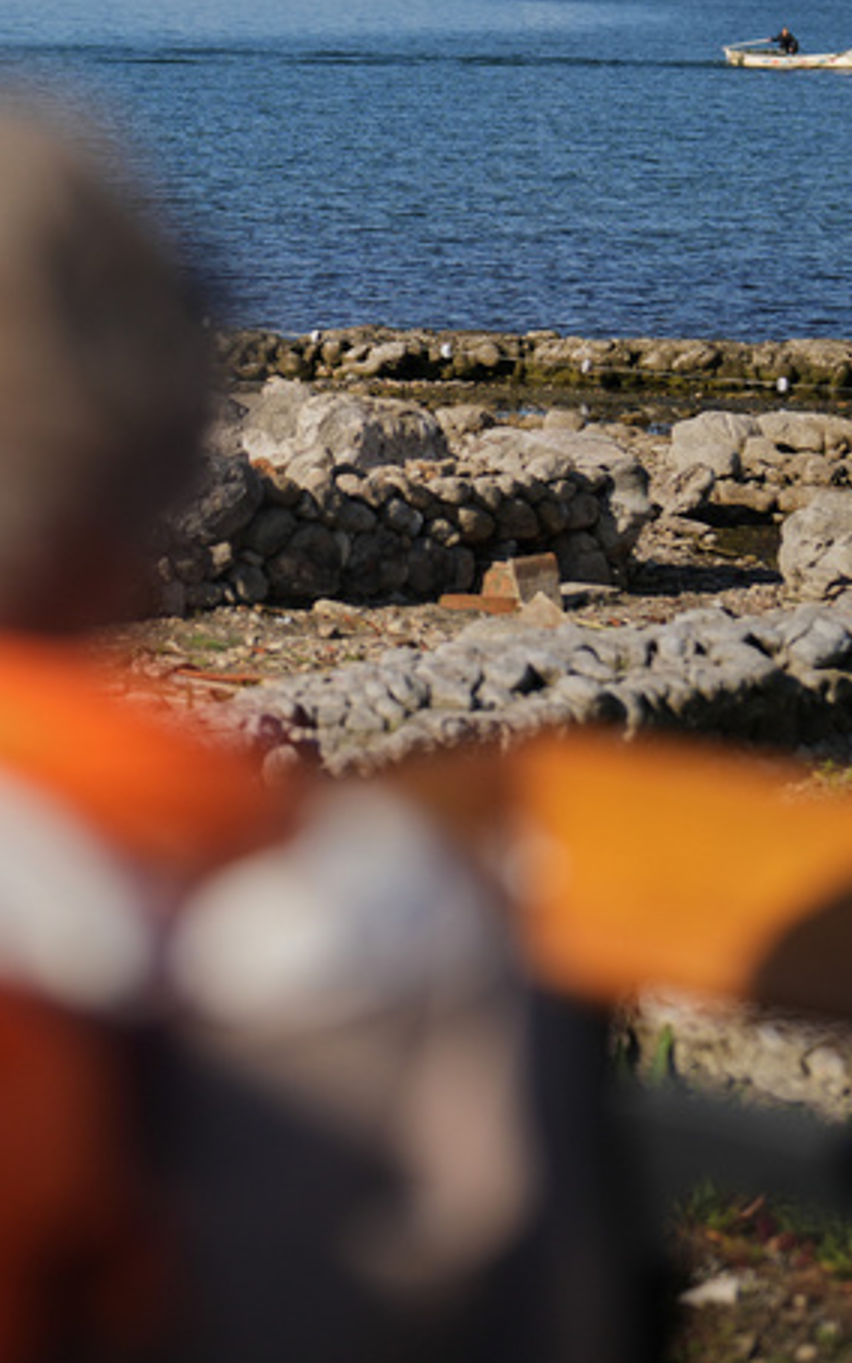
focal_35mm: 115
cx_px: 177
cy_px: 437
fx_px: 4270
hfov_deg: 11.4
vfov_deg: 18.1
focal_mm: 50
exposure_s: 1/25600
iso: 200
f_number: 1.2
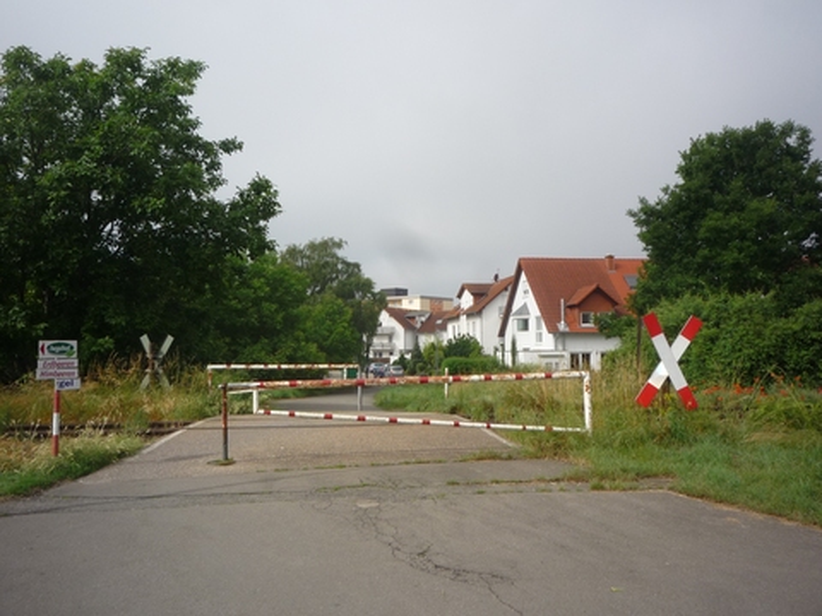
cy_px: 308
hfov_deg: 56.8
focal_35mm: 32
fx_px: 760
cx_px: 411
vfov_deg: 44.2
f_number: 5.6
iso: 100
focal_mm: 5.2
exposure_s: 1/400
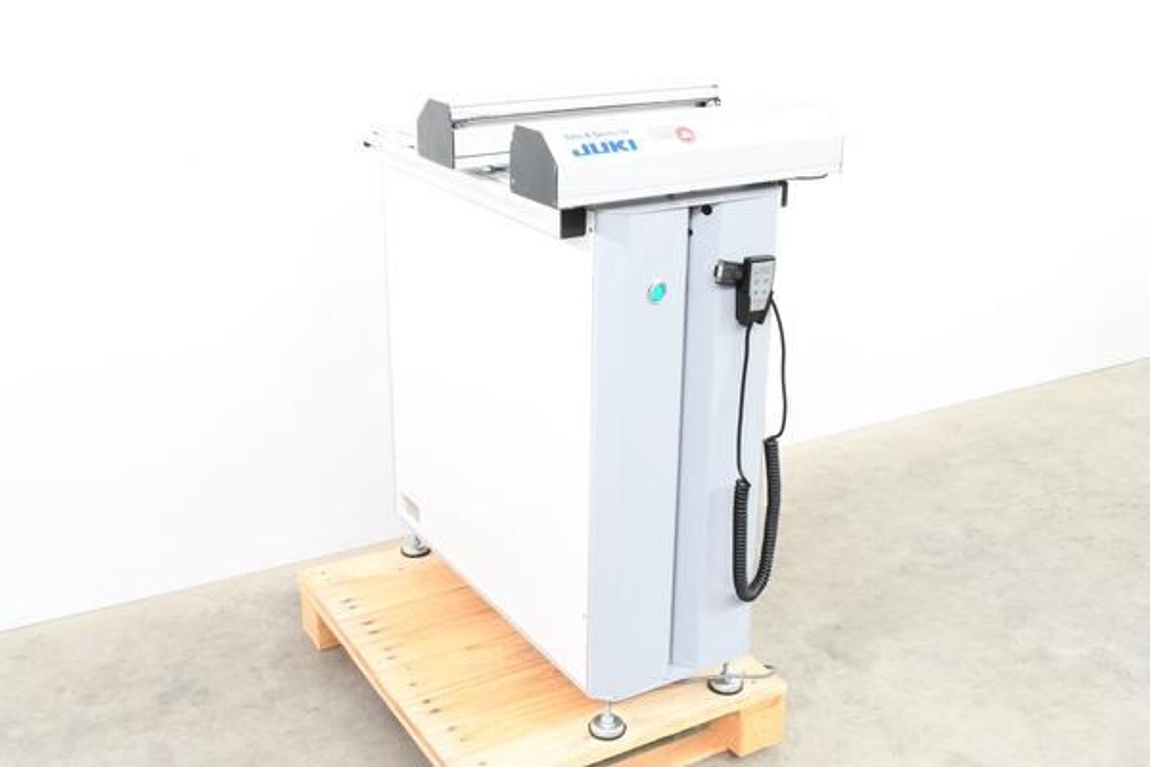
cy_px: 384
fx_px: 1278
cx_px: 575
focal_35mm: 40
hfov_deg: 48.5
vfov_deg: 33.4
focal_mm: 20
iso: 250
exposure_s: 1/5
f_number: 9
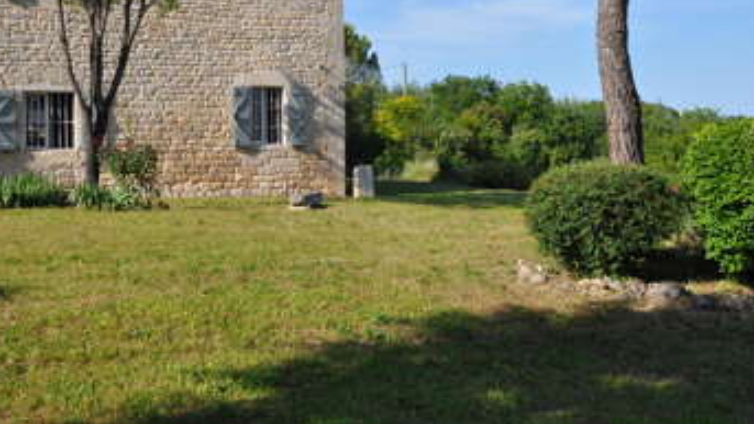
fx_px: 860
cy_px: 141
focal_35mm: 43
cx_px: 407
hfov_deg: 47.3
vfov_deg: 27.5
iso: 200
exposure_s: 1/320
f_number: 9
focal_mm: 24
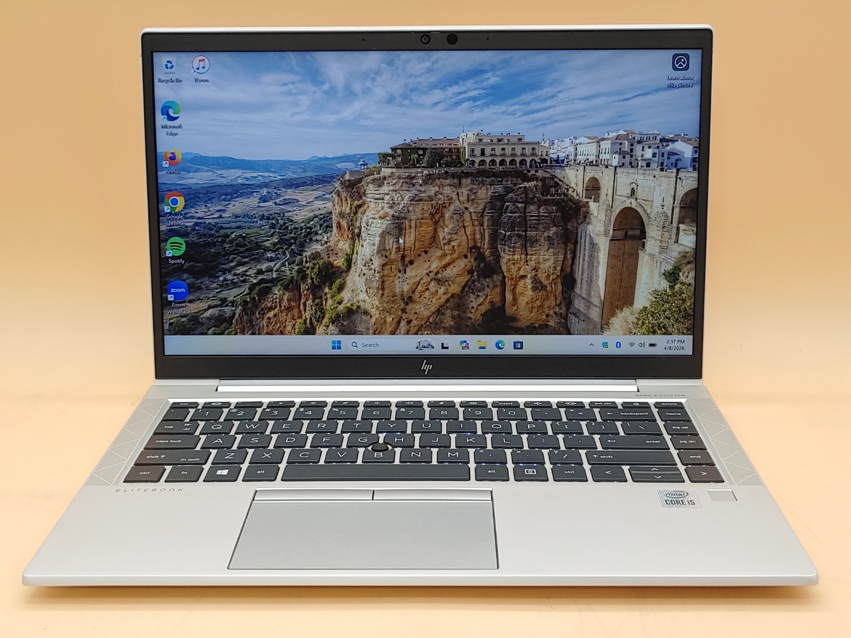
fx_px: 1082
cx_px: 426
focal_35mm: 44
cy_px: 319
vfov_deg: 32.9
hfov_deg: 42.9
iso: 50
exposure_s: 1/86
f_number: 1.8
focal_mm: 4.36
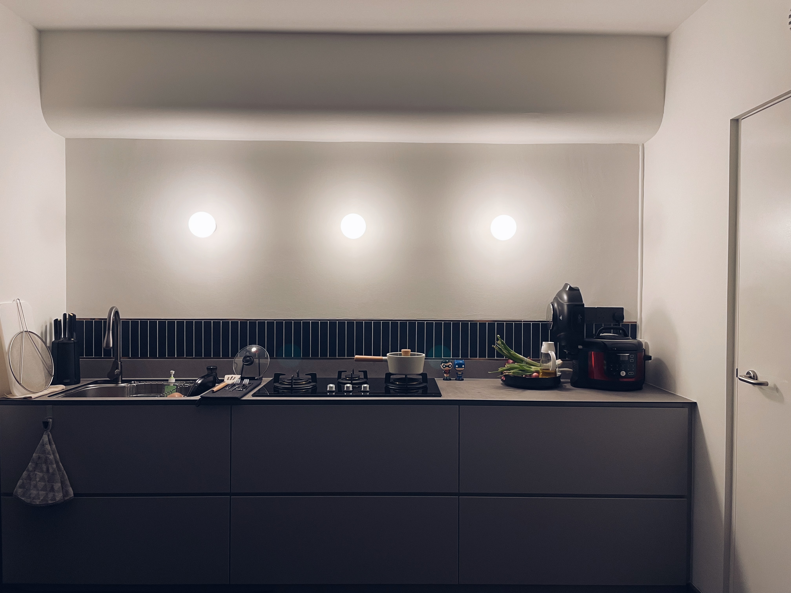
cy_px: 296
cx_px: 396
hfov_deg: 67.3
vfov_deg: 53.1
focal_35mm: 26
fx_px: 594
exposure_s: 1/50
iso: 80
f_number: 1.6
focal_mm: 4.2
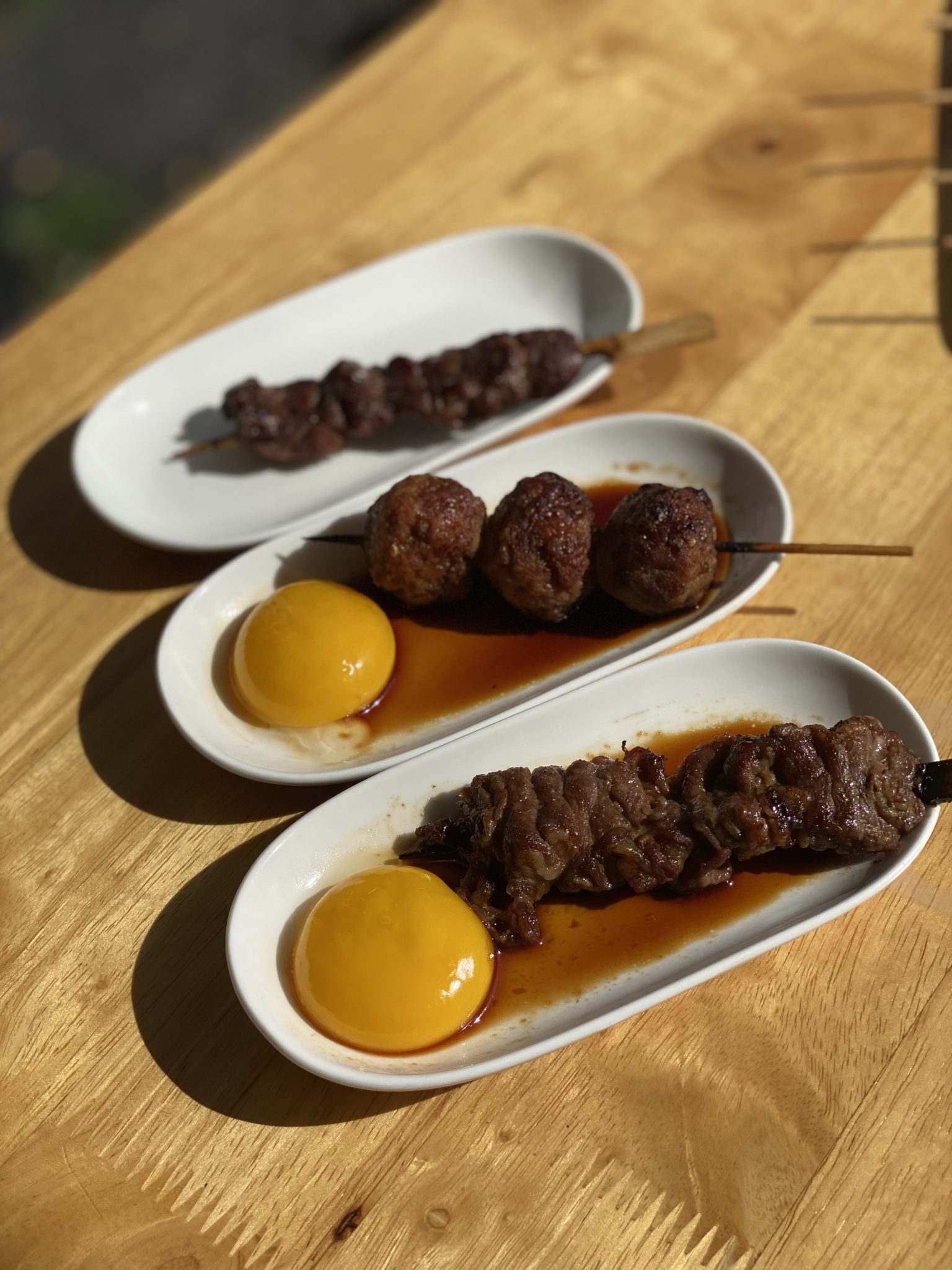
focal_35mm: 52
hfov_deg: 28.0
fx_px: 1907
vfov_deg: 36.8
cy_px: 635
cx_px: 476
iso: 25
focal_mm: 6
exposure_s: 1/4785
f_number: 2
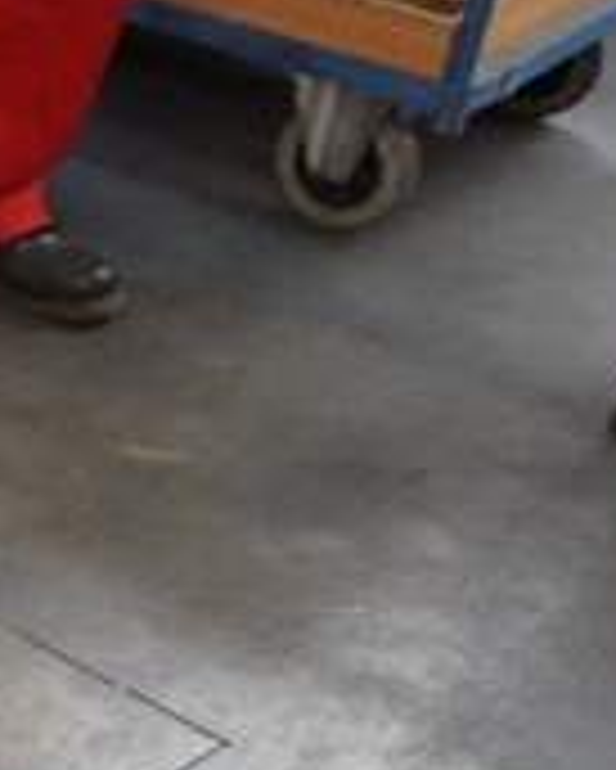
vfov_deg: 19.9
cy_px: 612
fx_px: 2163
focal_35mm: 95
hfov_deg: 13.3
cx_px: -724
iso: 2500
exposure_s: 1/160
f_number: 3.5
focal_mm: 16
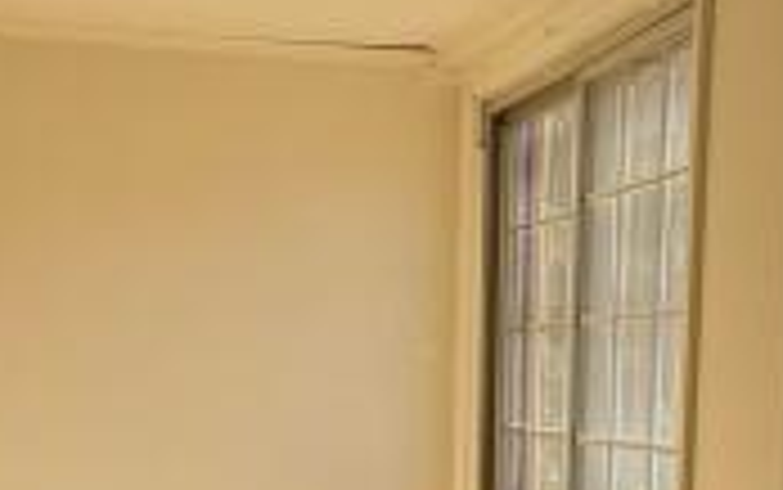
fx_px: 2242
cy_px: 616
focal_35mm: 105
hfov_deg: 19.8
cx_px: 436
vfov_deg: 12.2
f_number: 1.78
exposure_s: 1/1949
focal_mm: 6.76
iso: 100
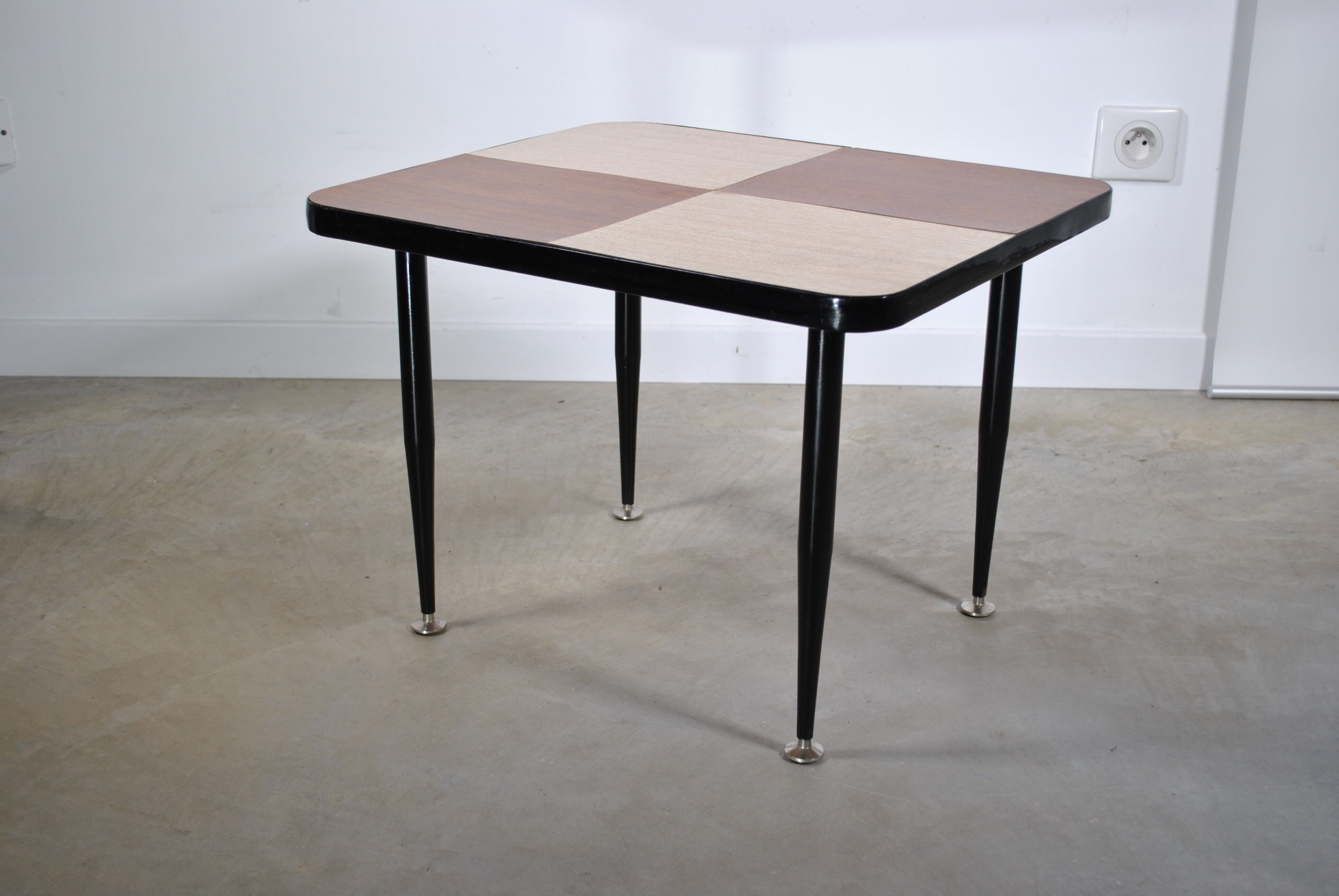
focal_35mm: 48
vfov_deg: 28.2
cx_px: 670
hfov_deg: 41.1
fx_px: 1787
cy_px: 448
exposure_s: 1/40
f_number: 5
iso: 200
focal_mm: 32
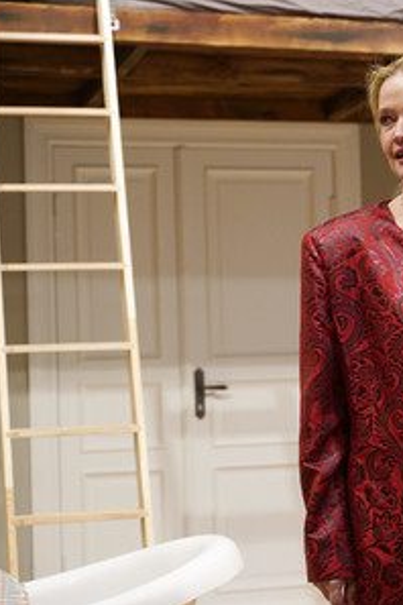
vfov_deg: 21.7
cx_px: 433
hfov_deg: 14.3
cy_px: 304
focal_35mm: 94
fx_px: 1578
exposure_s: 1/125
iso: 3200
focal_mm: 62
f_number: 4.5
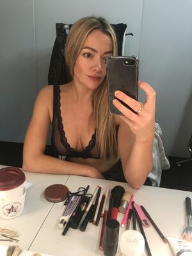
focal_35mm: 28
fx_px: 207
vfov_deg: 63.4
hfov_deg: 49.7
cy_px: 128
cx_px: 96
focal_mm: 3.99
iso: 32
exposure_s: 1/25
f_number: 1.8
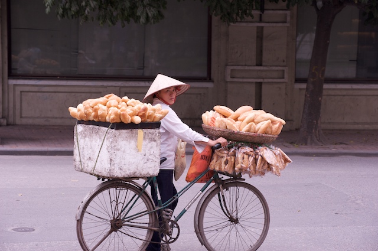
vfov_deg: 12.2
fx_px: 1174
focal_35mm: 112
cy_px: 126
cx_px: 189
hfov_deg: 18.3
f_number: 8
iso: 800
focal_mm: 112
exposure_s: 1/250
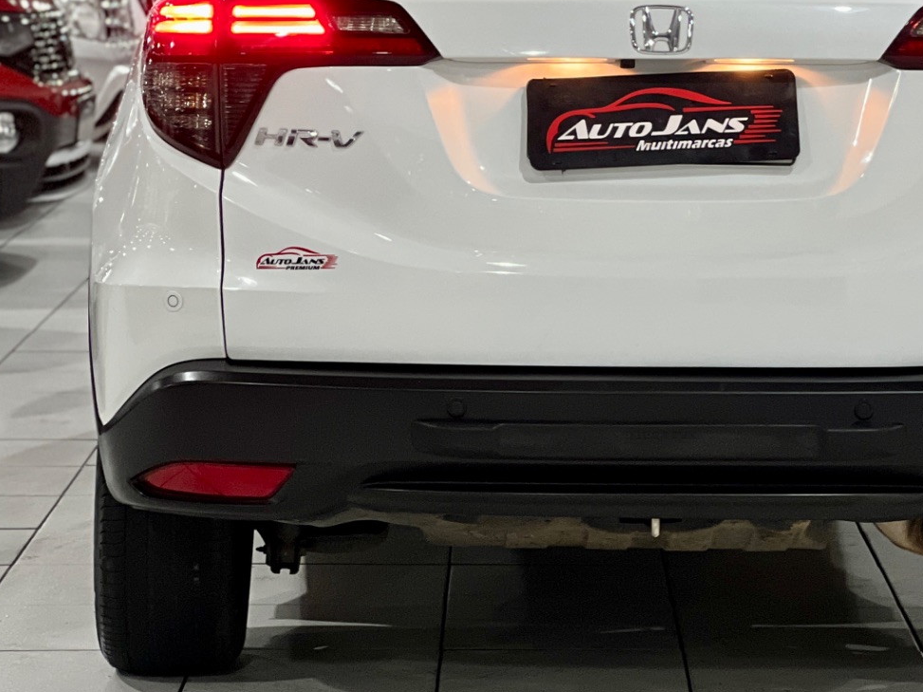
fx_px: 4051
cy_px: 103
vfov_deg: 9.7
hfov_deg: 13.0
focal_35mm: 152
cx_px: 675
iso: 320
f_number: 2.8
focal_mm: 9
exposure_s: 1/40
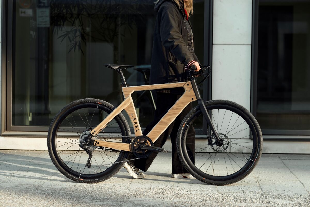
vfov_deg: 16.3
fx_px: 723
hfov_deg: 24.2
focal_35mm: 84
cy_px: 104
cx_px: 155
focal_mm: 56
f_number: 2.5
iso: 320
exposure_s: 1/1000
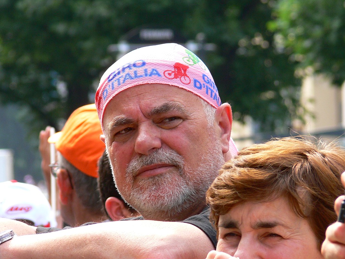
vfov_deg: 3.6
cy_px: 130
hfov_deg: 4.8
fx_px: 4136
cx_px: 172
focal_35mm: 415
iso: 100
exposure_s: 1/125
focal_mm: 68.4
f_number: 5.6
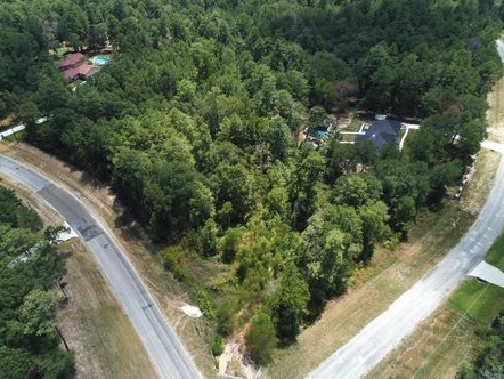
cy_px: 175
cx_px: 233
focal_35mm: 26
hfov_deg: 67.2
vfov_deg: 53.1
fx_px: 379
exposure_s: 1/961
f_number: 2.4
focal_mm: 4
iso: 131
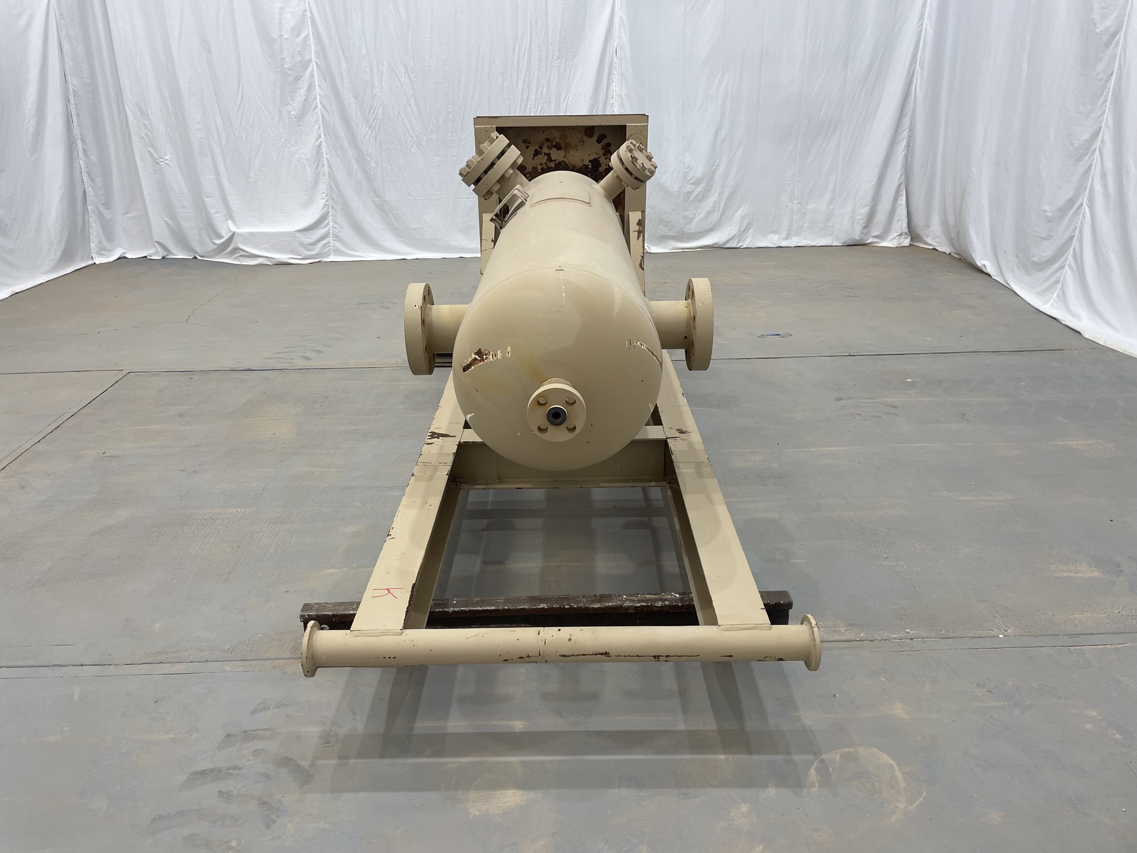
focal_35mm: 26
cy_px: 426
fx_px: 854
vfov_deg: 53.1
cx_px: 568
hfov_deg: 67.3
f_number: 1.6
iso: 40
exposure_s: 1/120
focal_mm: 4.2
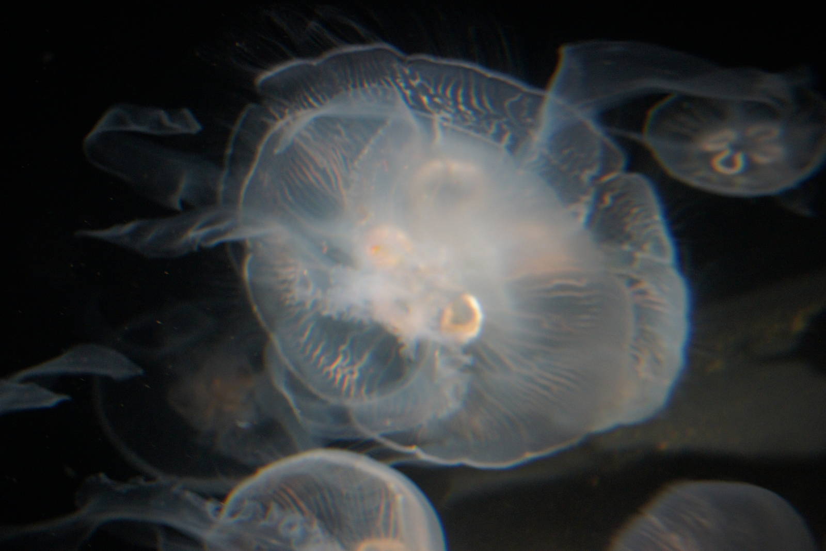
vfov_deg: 29.9
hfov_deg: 43.6
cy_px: 276
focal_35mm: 45
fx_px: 1033
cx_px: 413
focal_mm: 30
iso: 1600
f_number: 2.8
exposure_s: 1/30
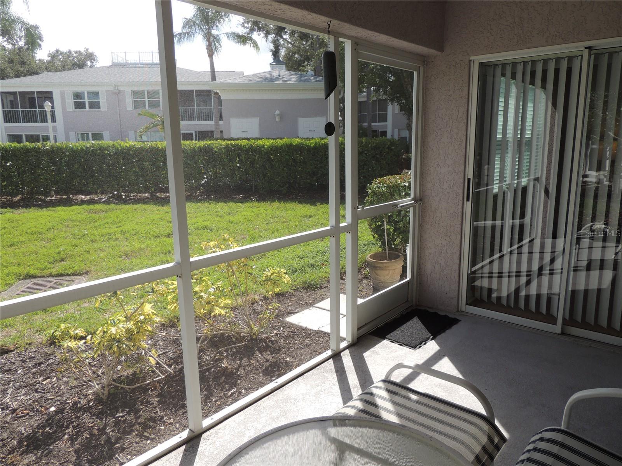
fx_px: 431
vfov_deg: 56.8
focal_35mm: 24
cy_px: 233
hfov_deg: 71.6
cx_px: 311
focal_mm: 4.3
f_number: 3
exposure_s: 1/500
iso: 100
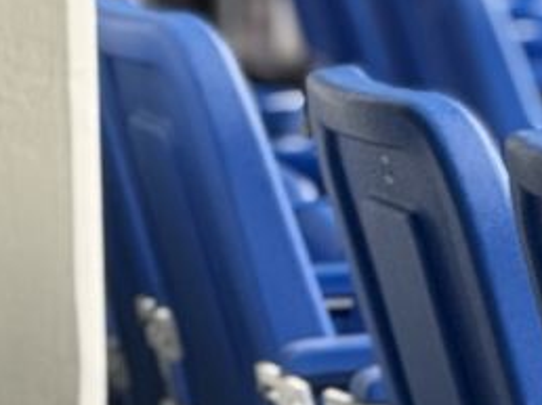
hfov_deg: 3.3
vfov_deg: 2.5
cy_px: -42
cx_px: 1065
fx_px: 9323
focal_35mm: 596
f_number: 2.8
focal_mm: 15.66
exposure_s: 1/99
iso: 64
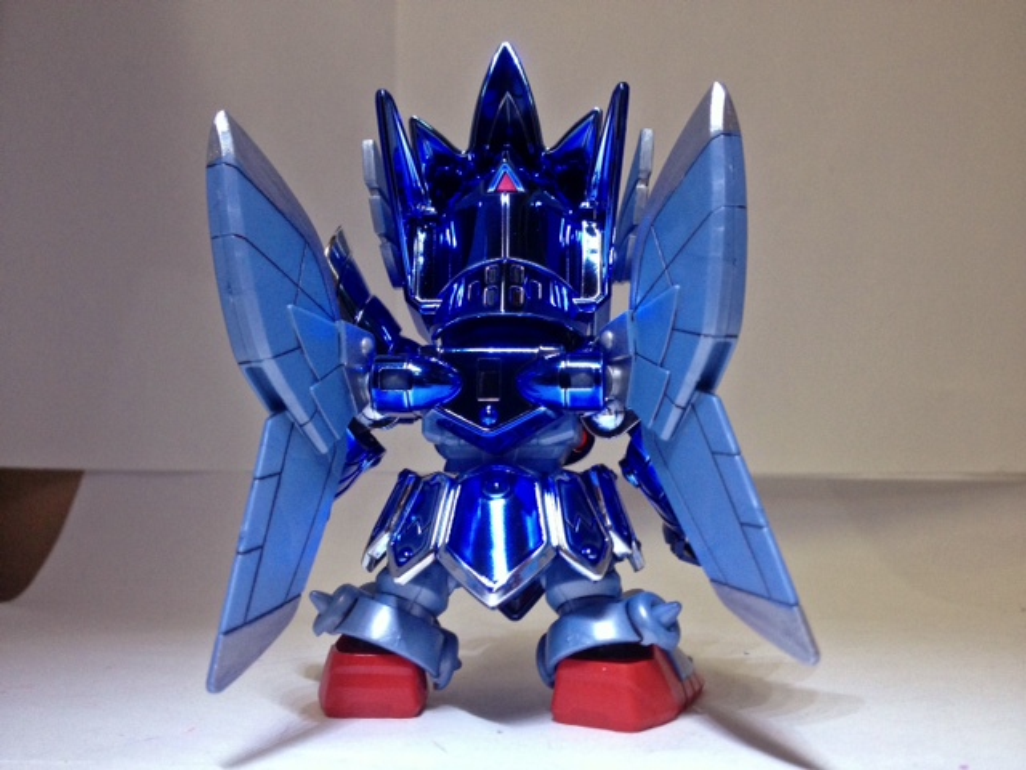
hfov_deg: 52.6
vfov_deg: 40.7
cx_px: 513
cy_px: 385
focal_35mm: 35
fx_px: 1037
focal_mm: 4.28
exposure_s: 1/20
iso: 160
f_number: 2.4
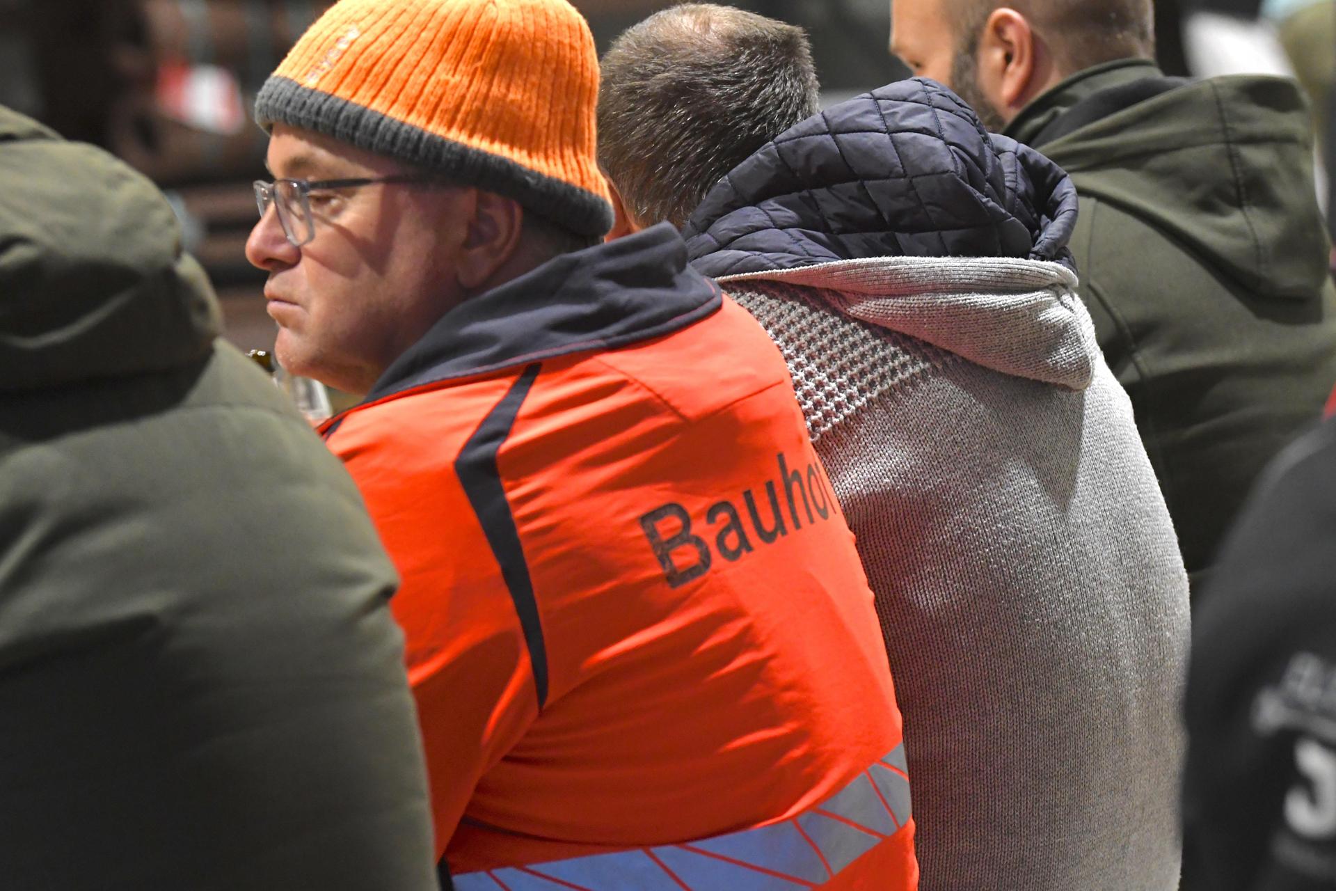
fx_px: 5566
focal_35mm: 150
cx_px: 668
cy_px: 446
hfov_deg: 13.7
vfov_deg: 9.1
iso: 3200
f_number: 4
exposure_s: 1/250
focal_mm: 100
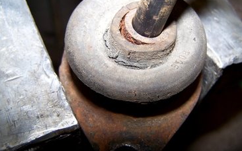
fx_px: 290
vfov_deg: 29.2
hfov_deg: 45.2
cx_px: 132
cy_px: 65
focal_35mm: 44
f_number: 2.8
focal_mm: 6.3
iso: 80
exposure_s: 1/60
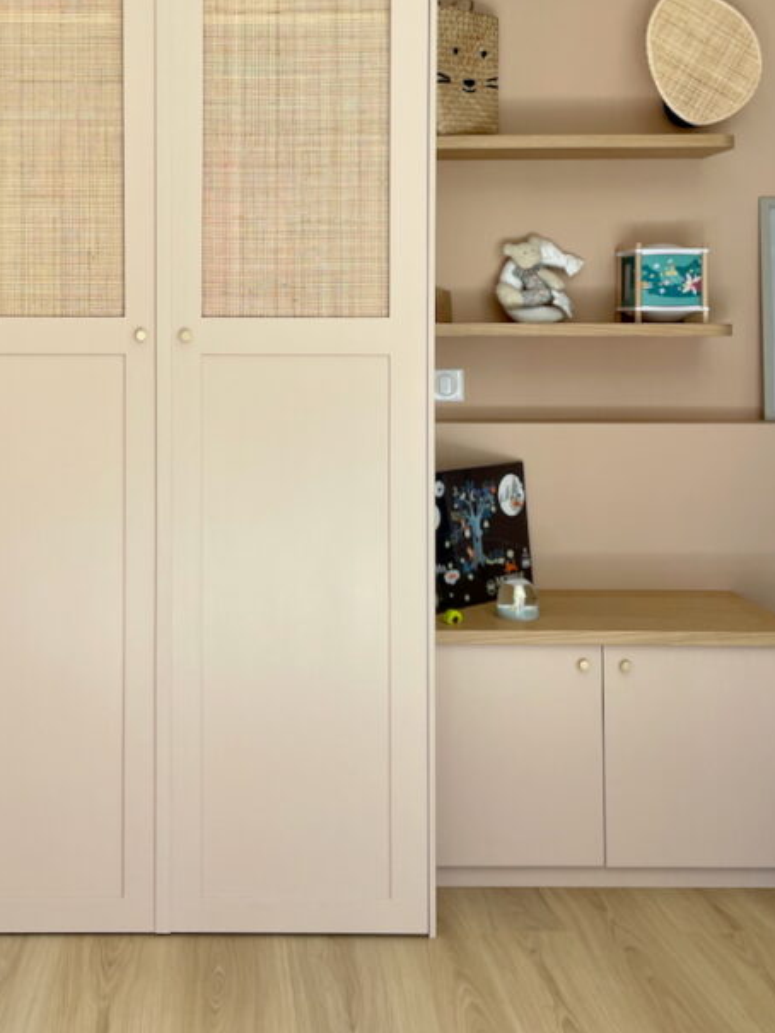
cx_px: 184
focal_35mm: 44
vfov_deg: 42.4
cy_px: 352
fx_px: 1313
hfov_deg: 32.2
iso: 40
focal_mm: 4.2
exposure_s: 1/121
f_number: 1.6
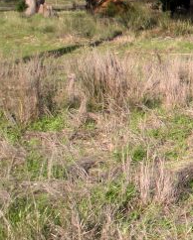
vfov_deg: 16.5
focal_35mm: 116
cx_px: 397
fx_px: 827
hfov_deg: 11.8
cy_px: 61
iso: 88
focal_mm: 6.3
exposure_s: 1/657
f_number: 3.5
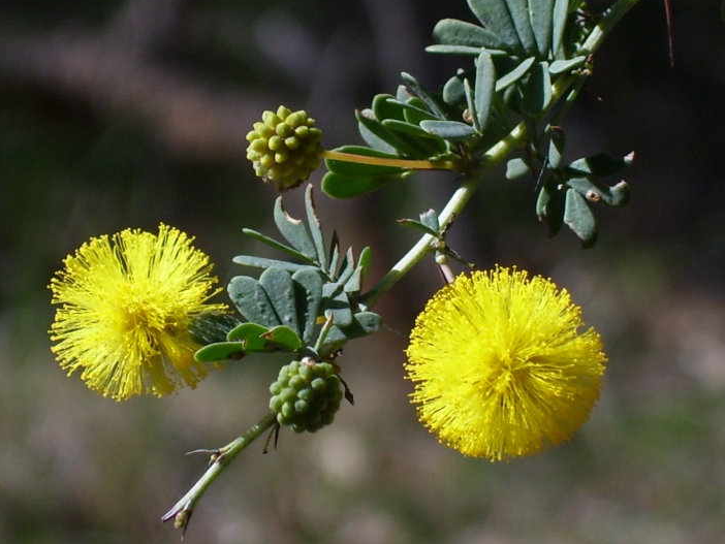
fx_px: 2577
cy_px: 303
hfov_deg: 16.0
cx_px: 345
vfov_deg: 12.1
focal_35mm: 123
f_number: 4.6
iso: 80
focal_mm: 18
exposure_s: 1/500
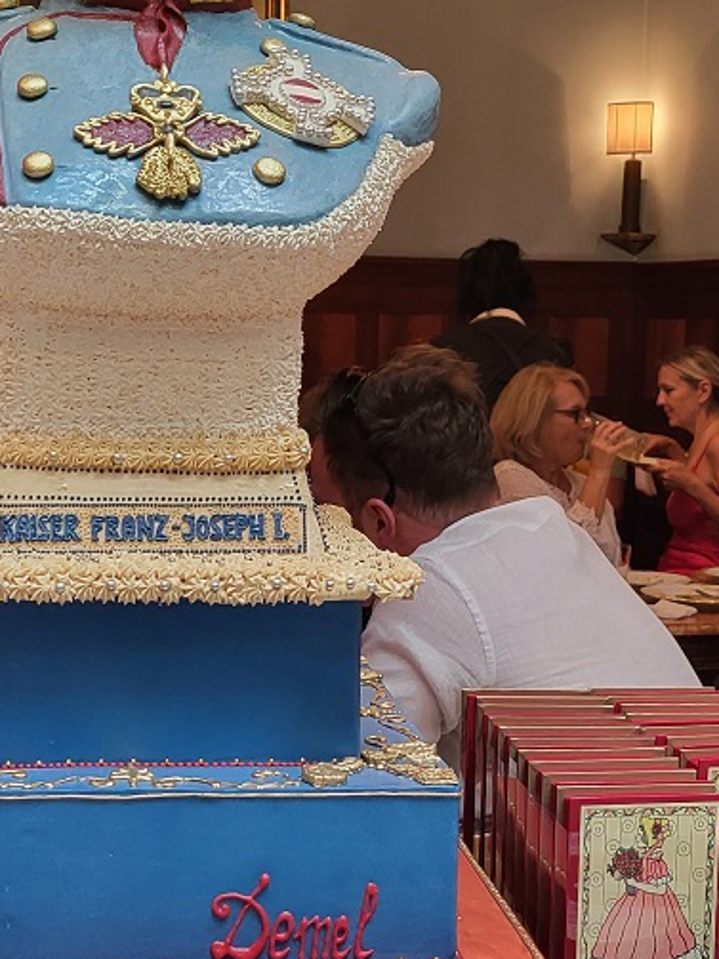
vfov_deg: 31.1
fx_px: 1718
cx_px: 250
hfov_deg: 23.6
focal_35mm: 62
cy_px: 557
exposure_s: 1/100
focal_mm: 5.4
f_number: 1.8
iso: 250
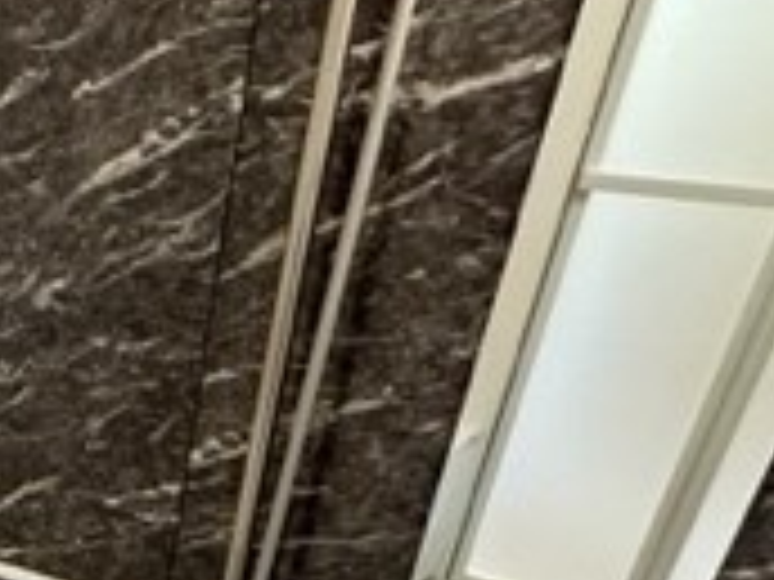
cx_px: -225
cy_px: 724
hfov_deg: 29.7
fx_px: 1163
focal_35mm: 52
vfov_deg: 24.9
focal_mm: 2.22
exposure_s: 1/60
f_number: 2.2
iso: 400
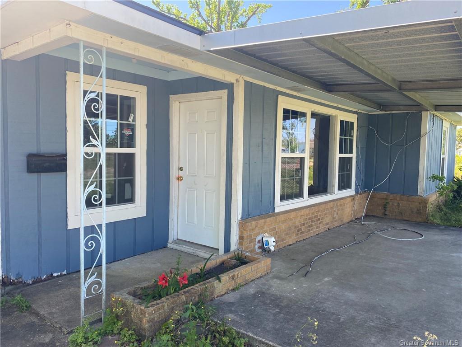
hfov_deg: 67.3
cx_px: 231
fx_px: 347
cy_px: 174
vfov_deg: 53.1
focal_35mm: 26
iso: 32
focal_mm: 4.25
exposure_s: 1/456
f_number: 1.8
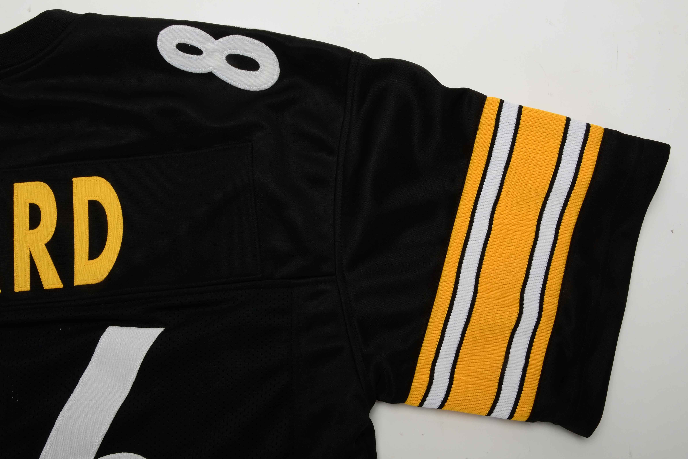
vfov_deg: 35.9
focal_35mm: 37
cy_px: 225
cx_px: 350
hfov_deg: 51.9
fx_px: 707
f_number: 18
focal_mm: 24
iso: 200
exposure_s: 1/160
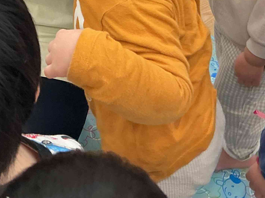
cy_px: -57
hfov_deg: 23.0
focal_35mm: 82
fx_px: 628
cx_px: 10
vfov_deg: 17.0
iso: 40
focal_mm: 3
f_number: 1.8
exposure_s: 1/60
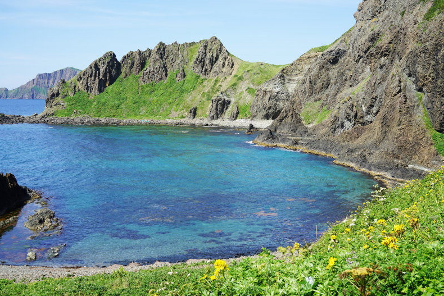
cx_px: 243
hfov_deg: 45.4
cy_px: 147
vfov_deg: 31.2
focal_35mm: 43
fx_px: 530
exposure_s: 1/320
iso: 100
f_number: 8
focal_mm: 35
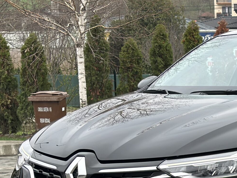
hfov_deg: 15.4
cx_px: 277
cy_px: 196
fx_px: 849
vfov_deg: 11.8
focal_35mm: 124
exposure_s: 1/379
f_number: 1.78
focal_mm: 6.86
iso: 80
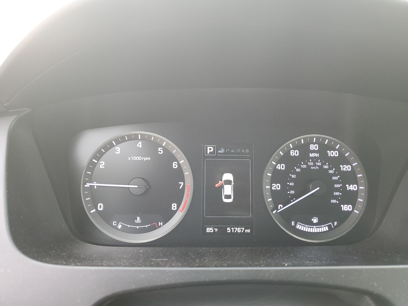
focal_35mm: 26
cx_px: 204
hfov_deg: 67.3
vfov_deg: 53.1
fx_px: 306
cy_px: 153
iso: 116
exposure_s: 1/60.2
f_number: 1.5
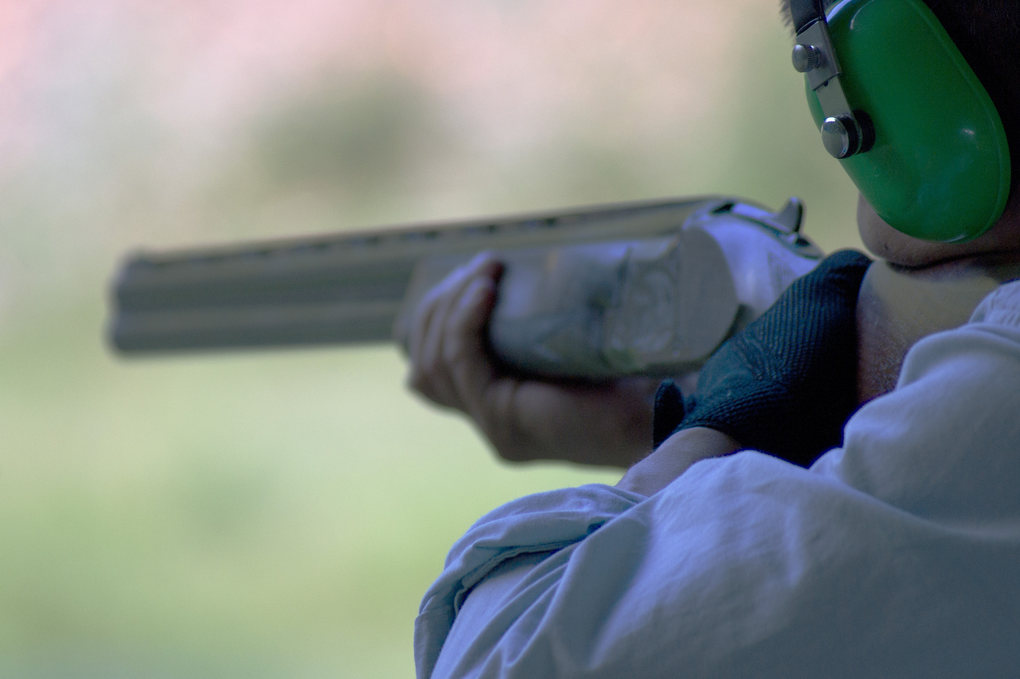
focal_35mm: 375
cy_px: 340
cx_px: 510
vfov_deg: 3.7
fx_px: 10618
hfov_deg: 5.5
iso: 1600
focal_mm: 250
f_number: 5.6
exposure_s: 1/400
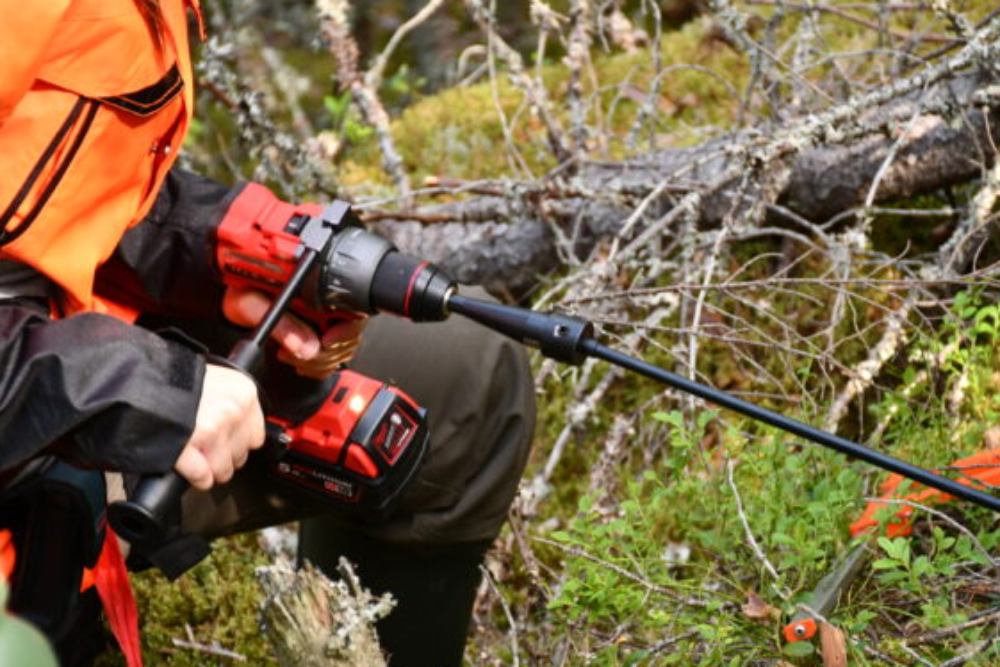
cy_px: 416
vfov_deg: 8.0
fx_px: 4777
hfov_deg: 11.9
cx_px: 558
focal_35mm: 172
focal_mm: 85
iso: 900
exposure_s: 1/125
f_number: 5.3
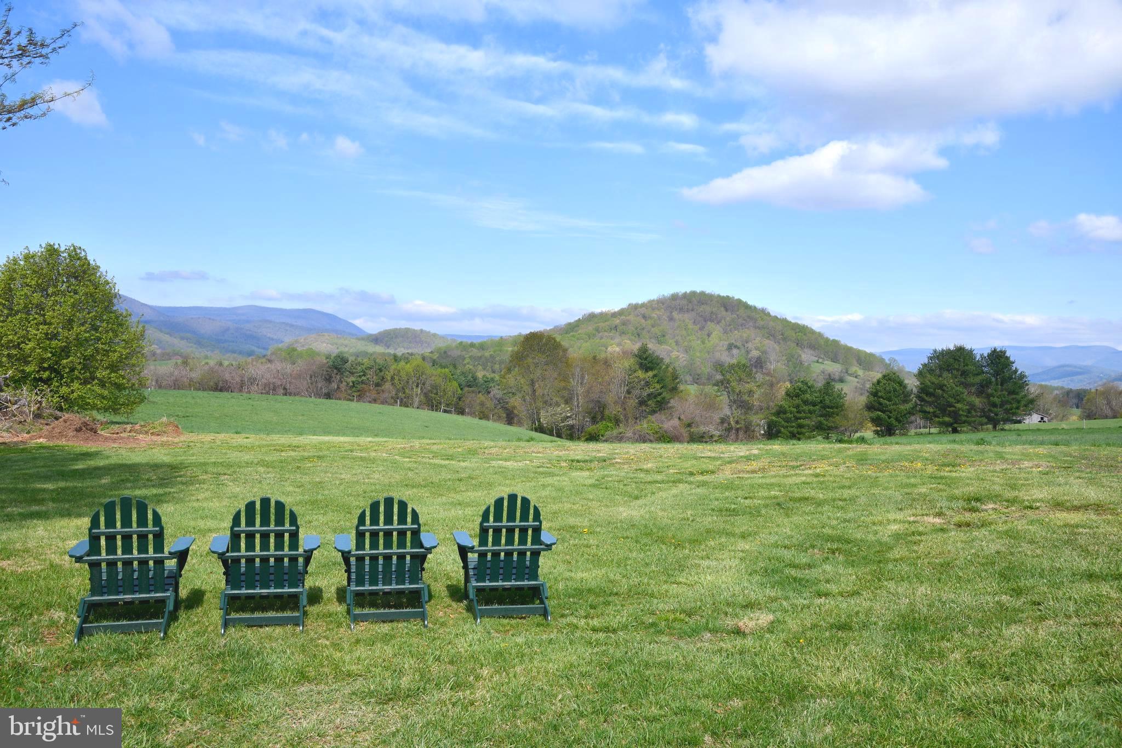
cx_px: 561
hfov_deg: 60.3
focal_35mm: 31
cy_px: 374
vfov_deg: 42.3
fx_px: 966
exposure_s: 1/250
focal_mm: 31
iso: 160
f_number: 10
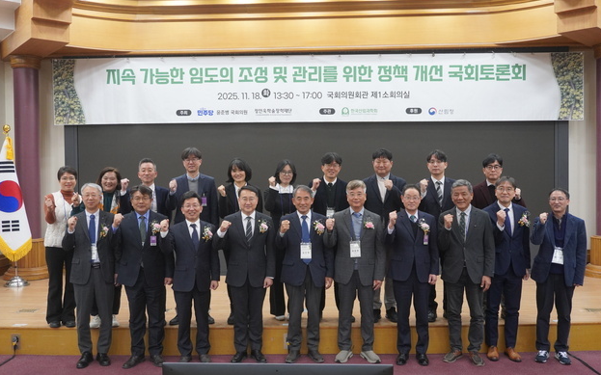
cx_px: 300
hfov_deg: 52.8
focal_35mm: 37
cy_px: 192
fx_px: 606
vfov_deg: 34.4
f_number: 4.5
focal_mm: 24
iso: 1250
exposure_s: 1/160
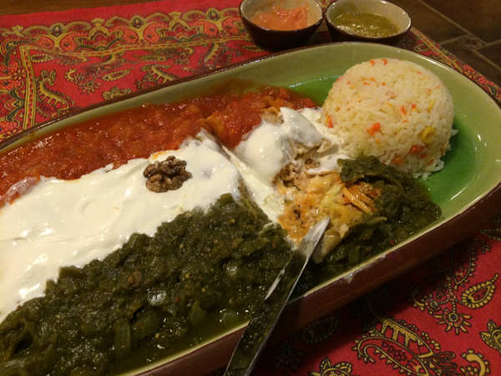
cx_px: 250
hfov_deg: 60.0
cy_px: 188
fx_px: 434
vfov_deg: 46.8
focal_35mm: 30
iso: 250
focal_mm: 4.12
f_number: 2.2
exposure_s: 1/30
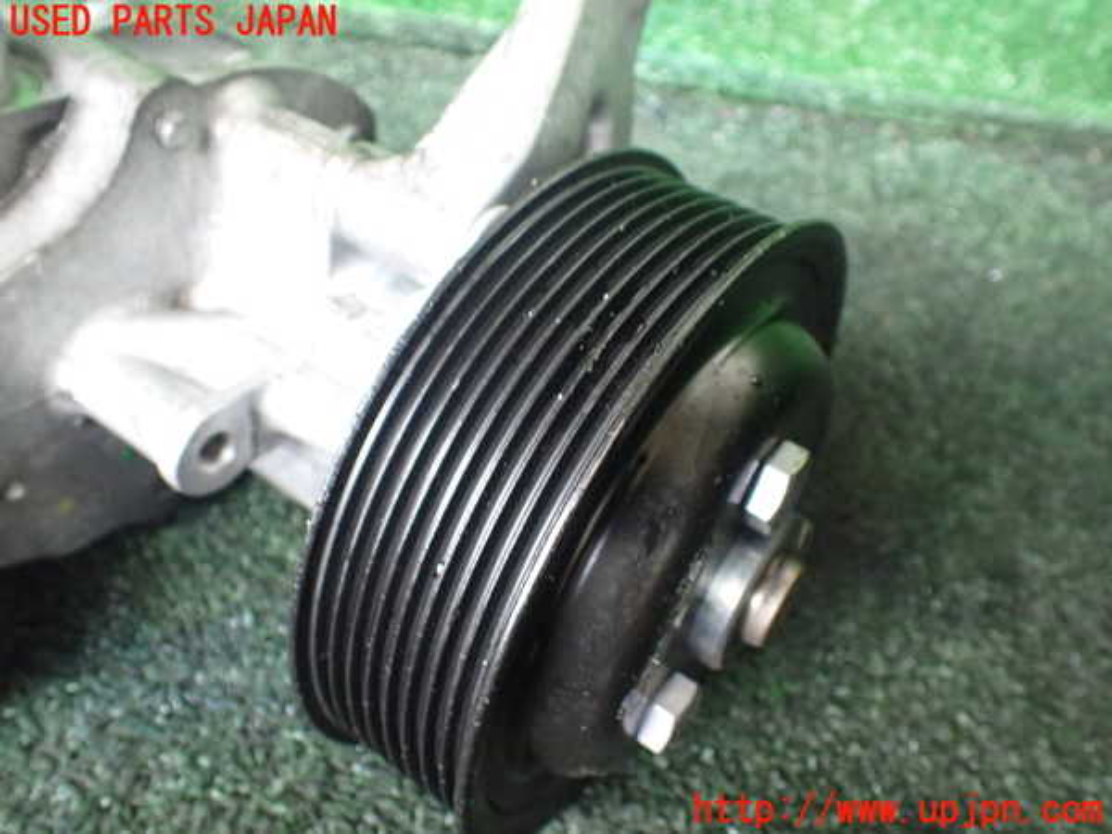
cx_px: 556
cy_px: 417
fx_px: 964
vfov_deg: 46.8
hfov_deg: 60.0
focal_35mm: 30
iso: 800
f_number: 2.3
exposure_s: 1/30
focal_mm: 5.4
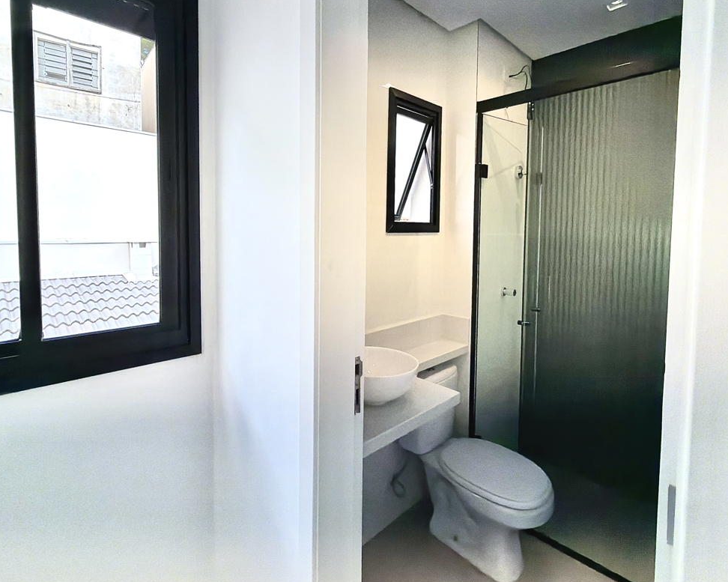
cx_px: 331
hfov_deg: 86.2
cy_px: 249
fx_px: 388
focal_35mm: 18
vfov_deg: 73.4
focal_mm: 2.22
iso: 160
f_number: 2.2
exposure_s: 1/374
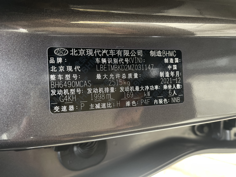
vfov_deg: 53.1
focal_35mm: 26
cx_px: 118
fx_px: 177
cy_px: 88
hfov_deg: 67.3
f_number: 1.6
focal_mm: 5.1
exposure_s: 1/80
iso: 125
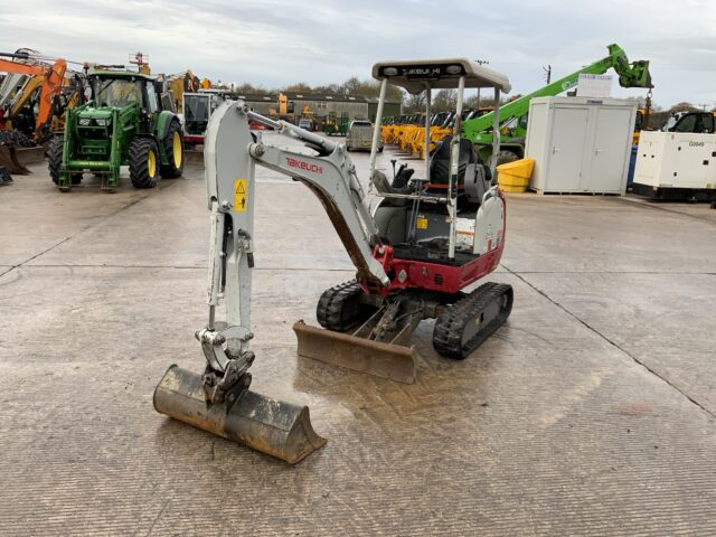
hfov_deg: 61.7
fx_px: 600
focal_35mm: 29
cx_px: 358
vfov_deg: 48.2
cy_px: 268
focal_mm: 3
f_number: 1.8
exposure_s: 1/268
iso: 16
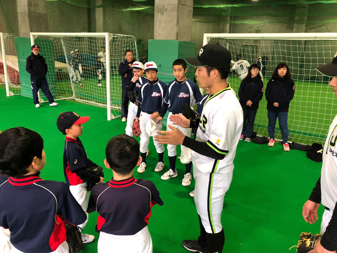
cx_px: 168
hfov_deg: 63.4
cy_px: 126
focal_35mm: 28
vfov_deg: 49.7
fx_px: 273
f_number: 1.8
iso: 200
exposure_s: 1/60
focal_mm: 4
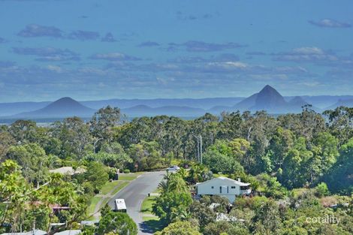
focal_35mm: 210
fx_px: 2058
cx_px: 176
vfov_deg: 6.5
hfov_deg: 9.8
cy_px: 118
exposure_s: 1/2000
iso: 400
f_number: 8
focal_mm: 140
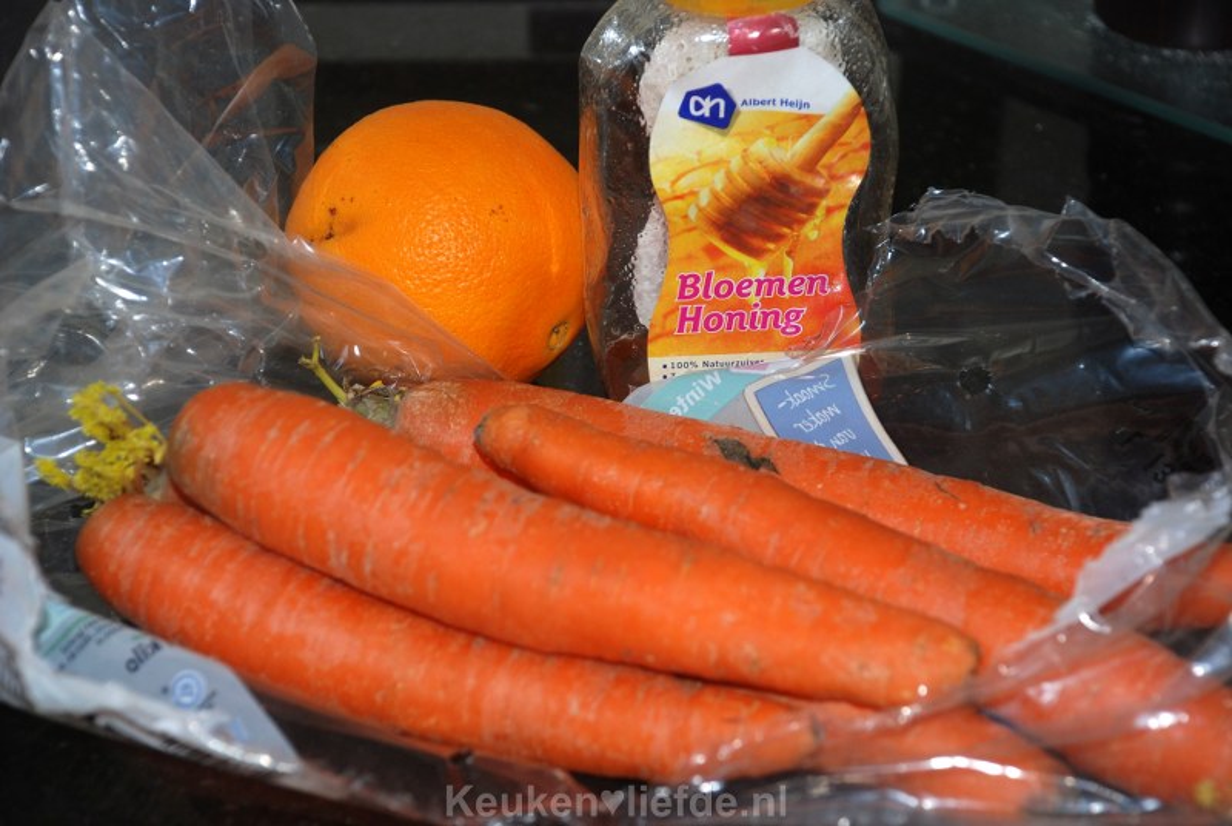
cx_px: 616
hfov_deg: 16.0
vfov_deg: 10.8
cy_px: 413
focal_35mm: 128
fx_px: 4370
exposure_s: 1/60
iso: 200
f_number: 5.6
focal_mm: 85
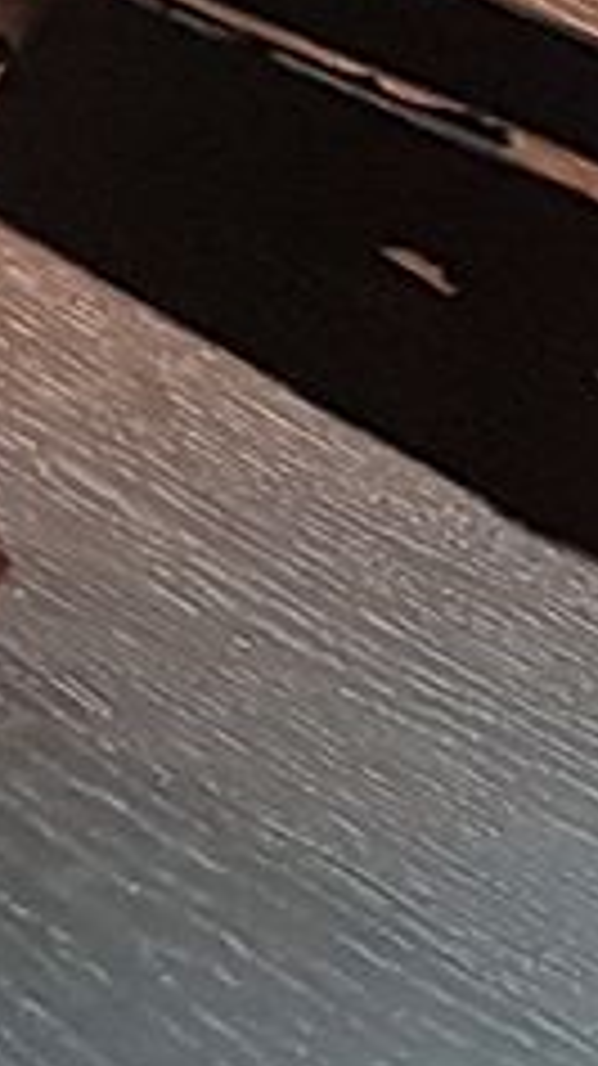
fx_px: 5394
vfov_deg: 11.2
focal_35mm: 191
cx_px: 1120
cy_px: -27
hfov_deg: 6.2
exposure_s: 1/10
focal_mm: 4.2
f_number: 1.7
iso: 250
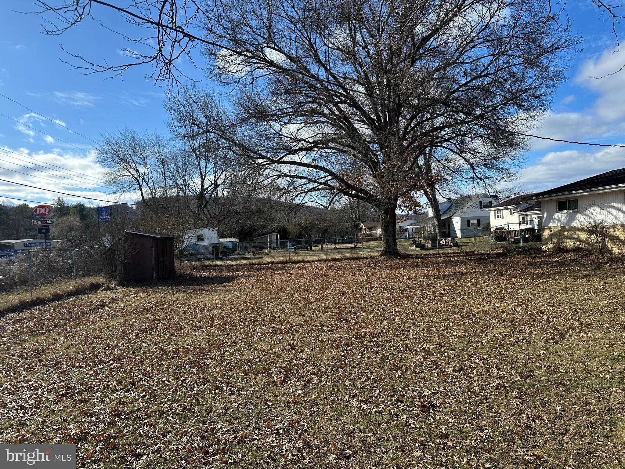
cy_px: 234
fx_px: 433
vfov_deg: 56.8
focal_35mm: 24
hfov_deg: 71.6
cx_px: 312
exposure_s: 1/3155
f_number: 1.78
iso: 80
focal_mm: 6.86
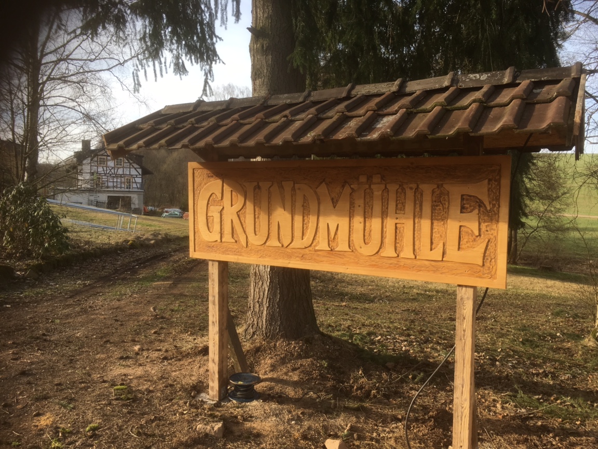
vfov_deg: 48.2
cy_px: 224
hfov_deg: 61.7
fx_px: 501
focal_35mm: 29
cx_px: 299
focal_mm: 4.15
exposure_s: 1/373
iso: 25
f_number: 2.2
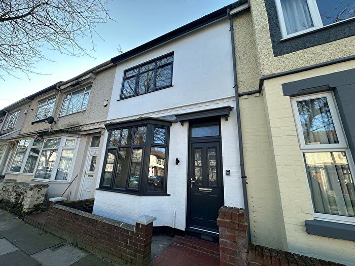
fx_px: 144
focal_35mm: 14
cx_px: 178
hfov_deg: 102.1
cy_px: 133
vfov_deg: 85.7
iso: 40
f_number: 2.2
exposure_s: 1/276
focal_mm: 2.22
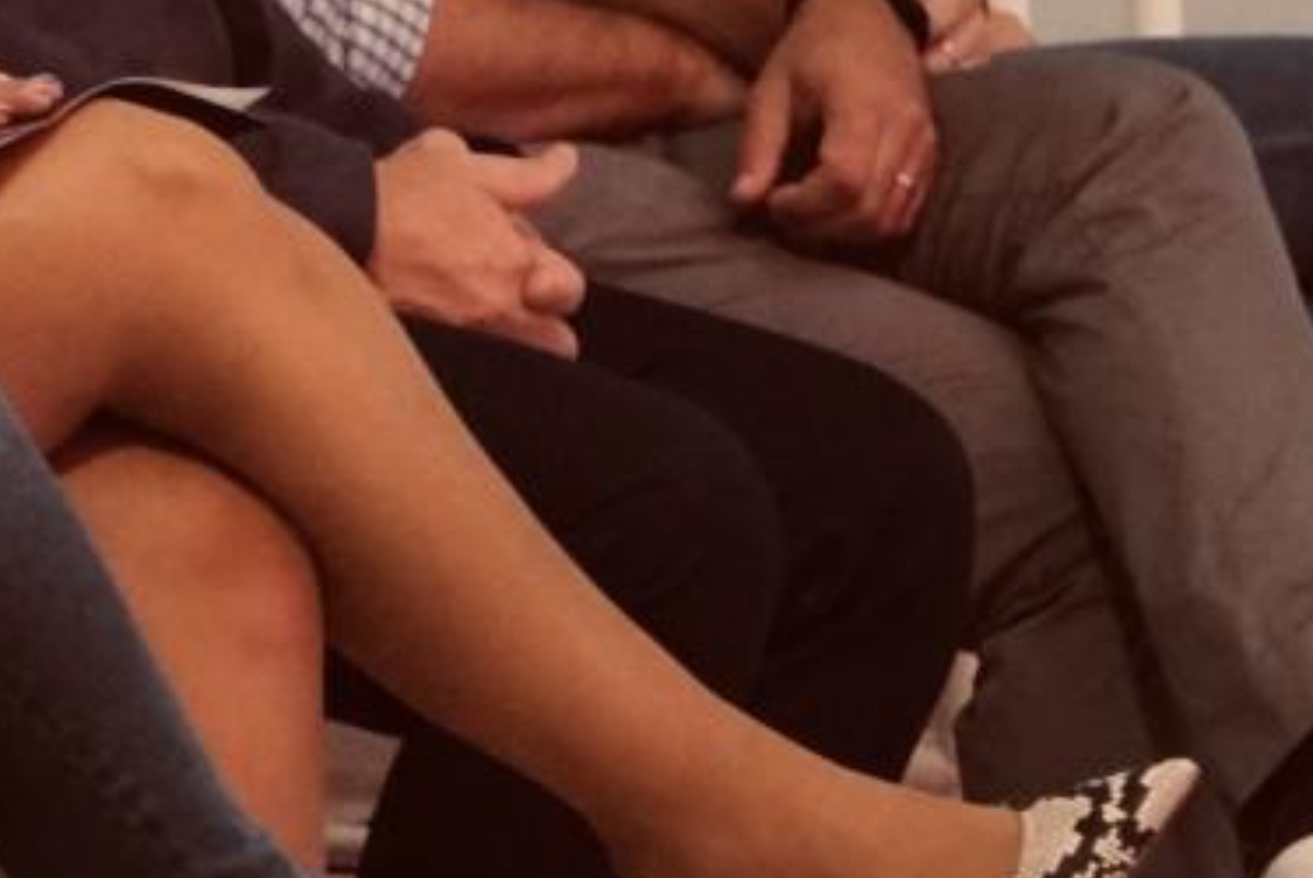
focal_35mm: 616
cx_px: -723
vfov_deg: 2.2
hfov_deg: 3.3
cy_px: 123
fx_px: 22490
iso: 6400
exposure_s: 1/50
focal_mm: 95
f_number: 4
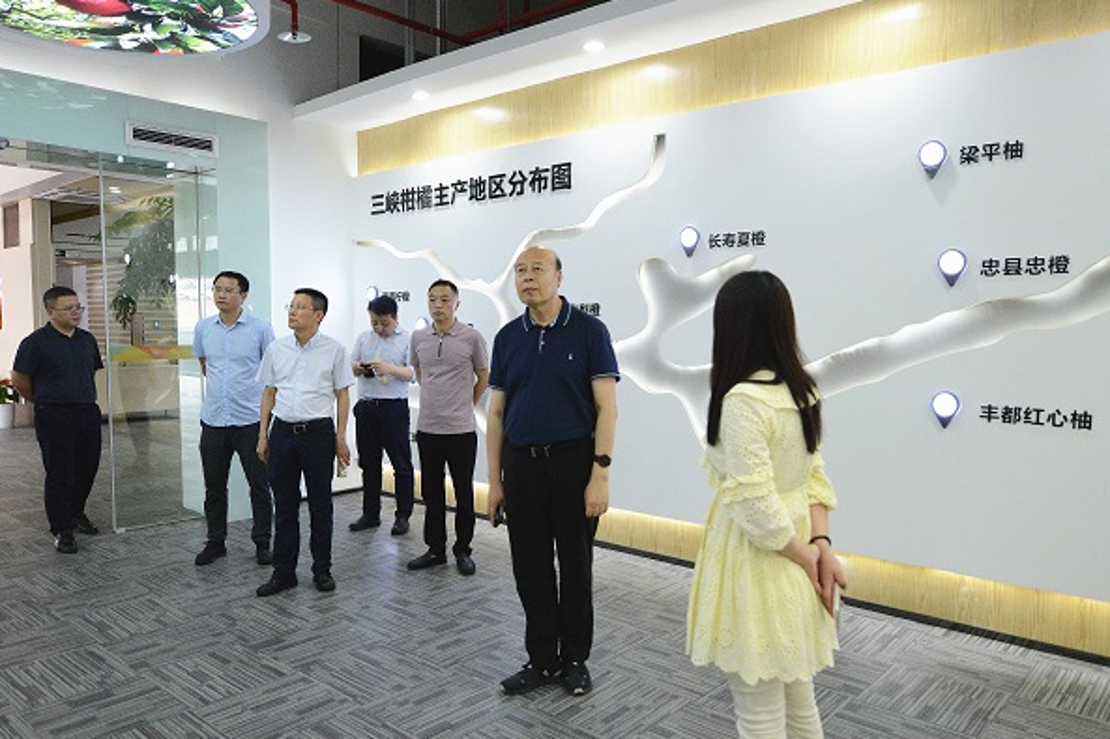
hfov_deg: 67.4
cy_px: 403
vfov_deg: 47.8
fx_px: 832
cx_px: 533
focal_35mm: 27
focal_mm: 20
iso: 5000
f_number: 2.8
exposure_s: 1/800
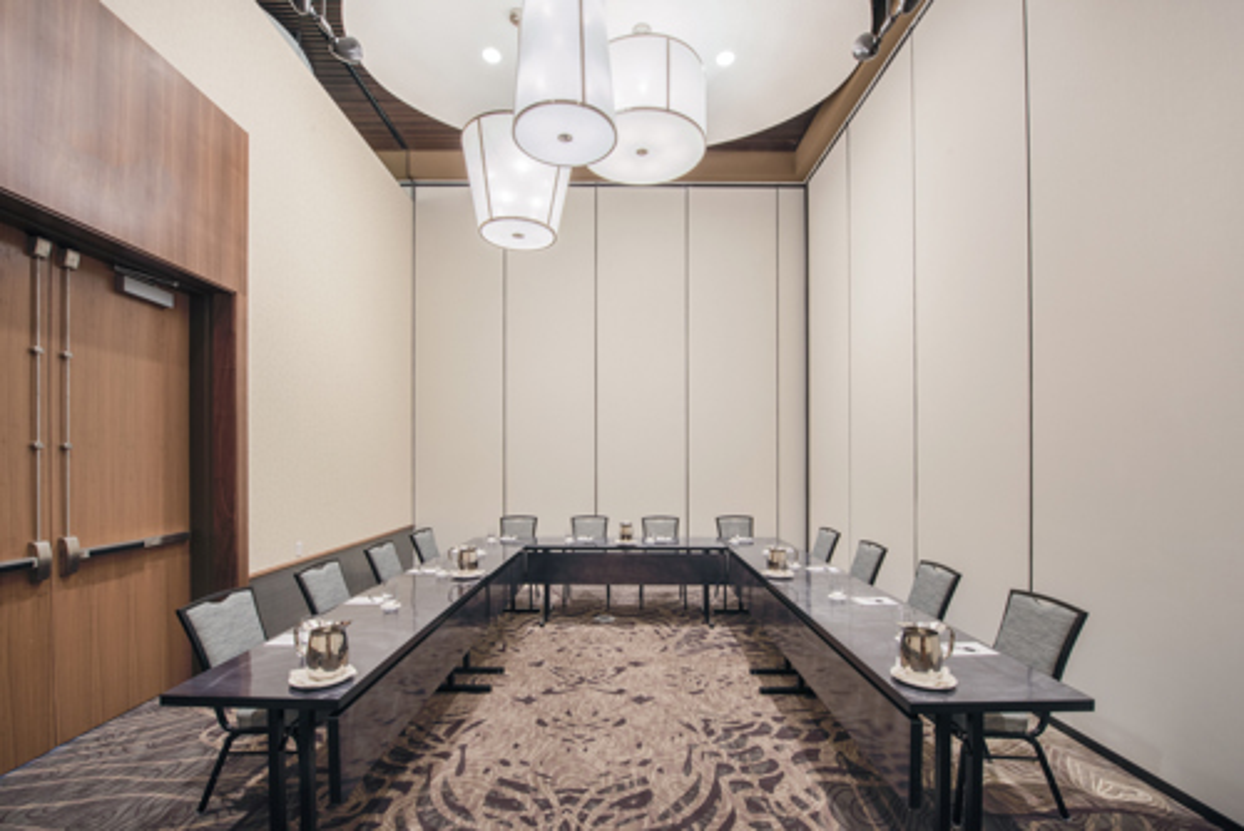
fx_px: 484
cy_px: 416
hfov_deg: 104.2
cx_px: 622
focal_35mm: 14
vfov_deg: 81.3
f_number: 13
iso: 400
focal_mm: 14
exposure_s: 1/2
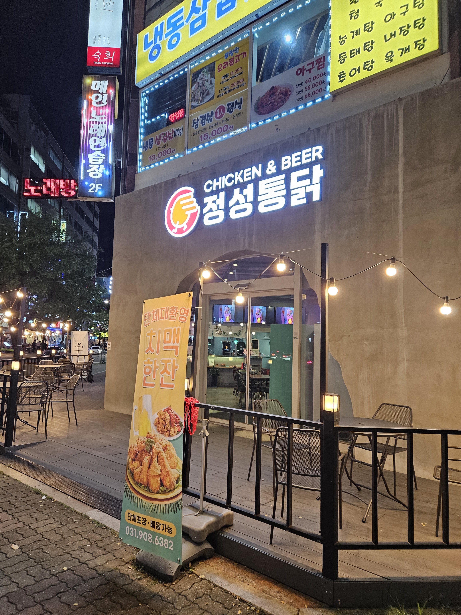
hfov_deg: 58.9
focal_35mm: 23
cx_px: 230
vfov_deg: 73.9
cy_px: 308
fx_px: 408
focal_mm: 5.4
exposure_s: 1/120
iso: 400
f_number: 1.8
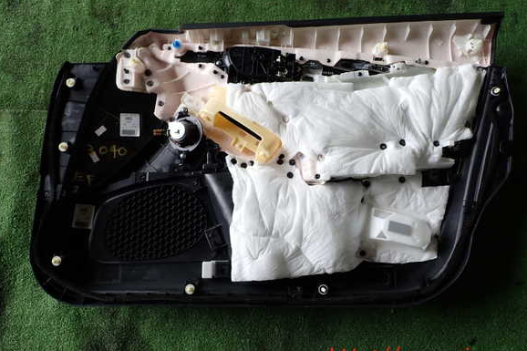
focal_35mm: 27
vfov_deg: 47.9
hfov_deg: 67.4
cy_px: 163
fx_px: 395
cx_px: 263
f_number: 2.8
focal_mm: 4.5
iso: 100
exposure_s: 1/100
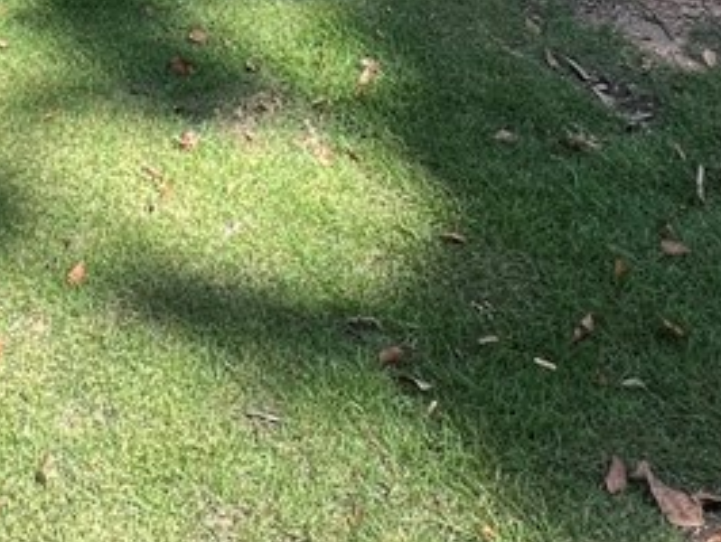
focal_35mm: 50
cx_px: 95
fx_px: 1042
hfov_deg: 36.2
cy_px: -396
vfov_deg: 21.2
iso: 32
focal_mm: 1.57
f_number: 1.8
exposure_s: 1/133
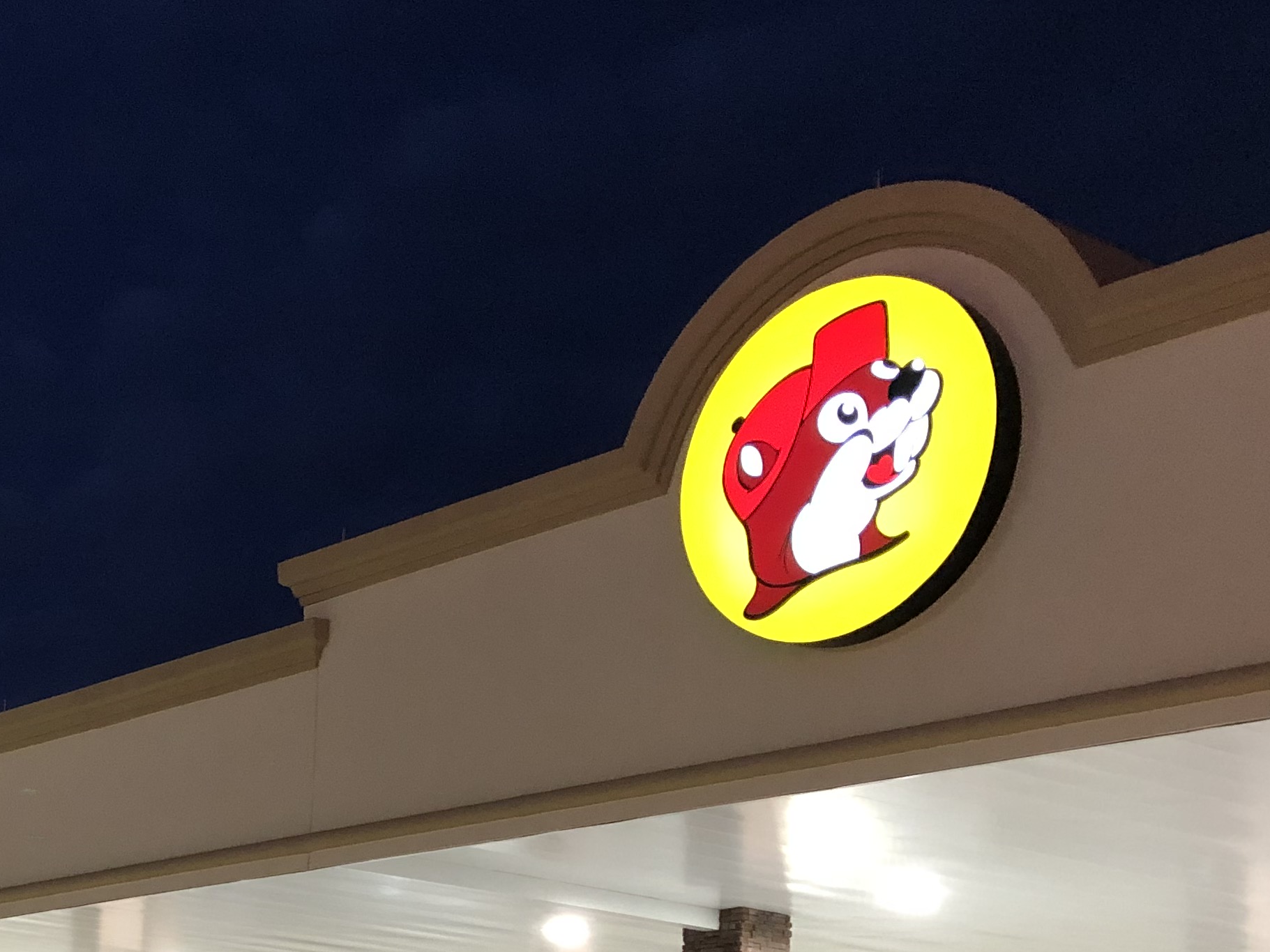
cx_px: -39
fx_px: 2275
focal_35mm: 62
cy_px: 917
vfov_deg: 22.9
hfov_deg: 28.9
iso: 100
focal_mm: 3.99
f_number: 1.8
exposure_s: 1/15
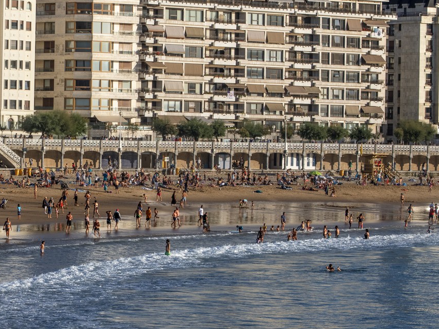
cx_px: -3
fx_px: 3094
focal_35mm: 244
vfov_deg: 6.1
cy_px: 150
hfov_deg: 8.1
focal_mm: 120
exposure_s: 1/500
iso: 320
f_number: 11
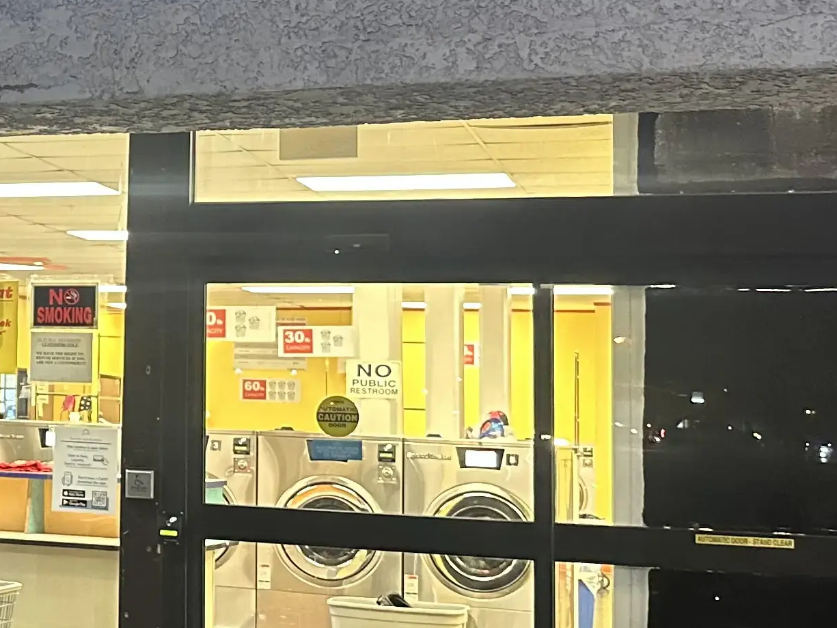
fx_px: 1910
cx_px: -216
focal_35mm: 79
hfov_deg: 22.4
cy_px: 229
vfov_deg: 18.6
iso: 500
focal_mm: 6.86
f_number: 1.78
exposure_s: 1/60
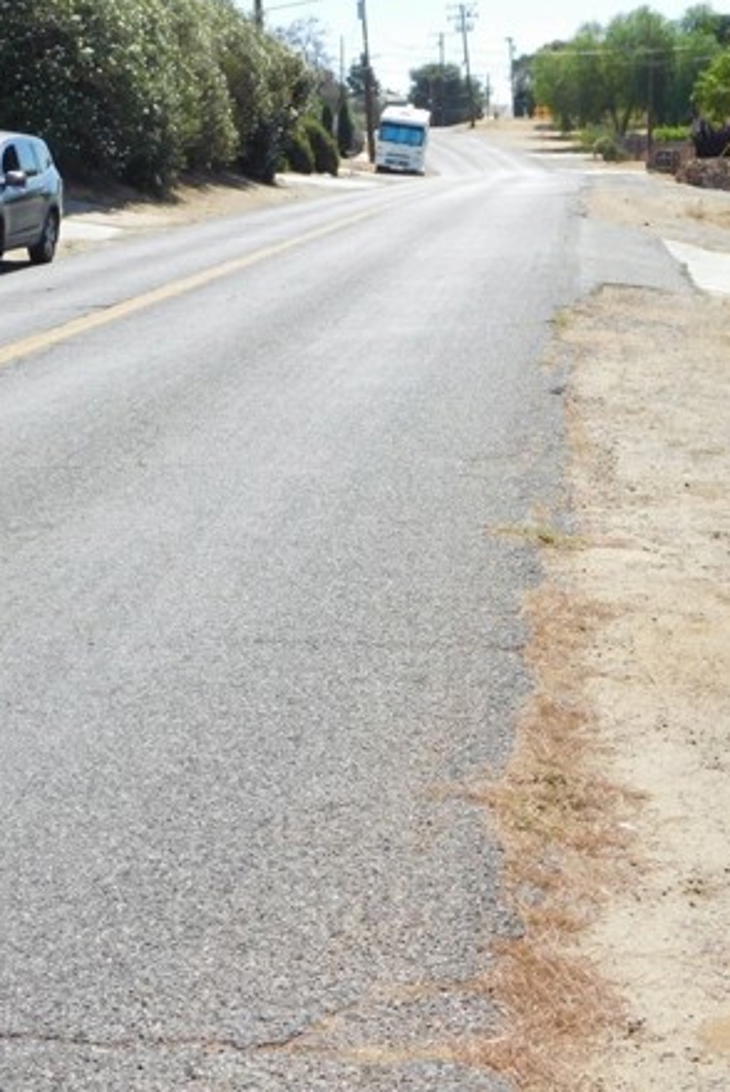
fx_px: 2065
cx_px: 405
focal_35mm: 68
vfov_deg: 29.6
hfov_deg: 20.0
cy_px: 536
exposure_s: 1/800
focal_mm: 8
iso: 125
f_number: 3.7
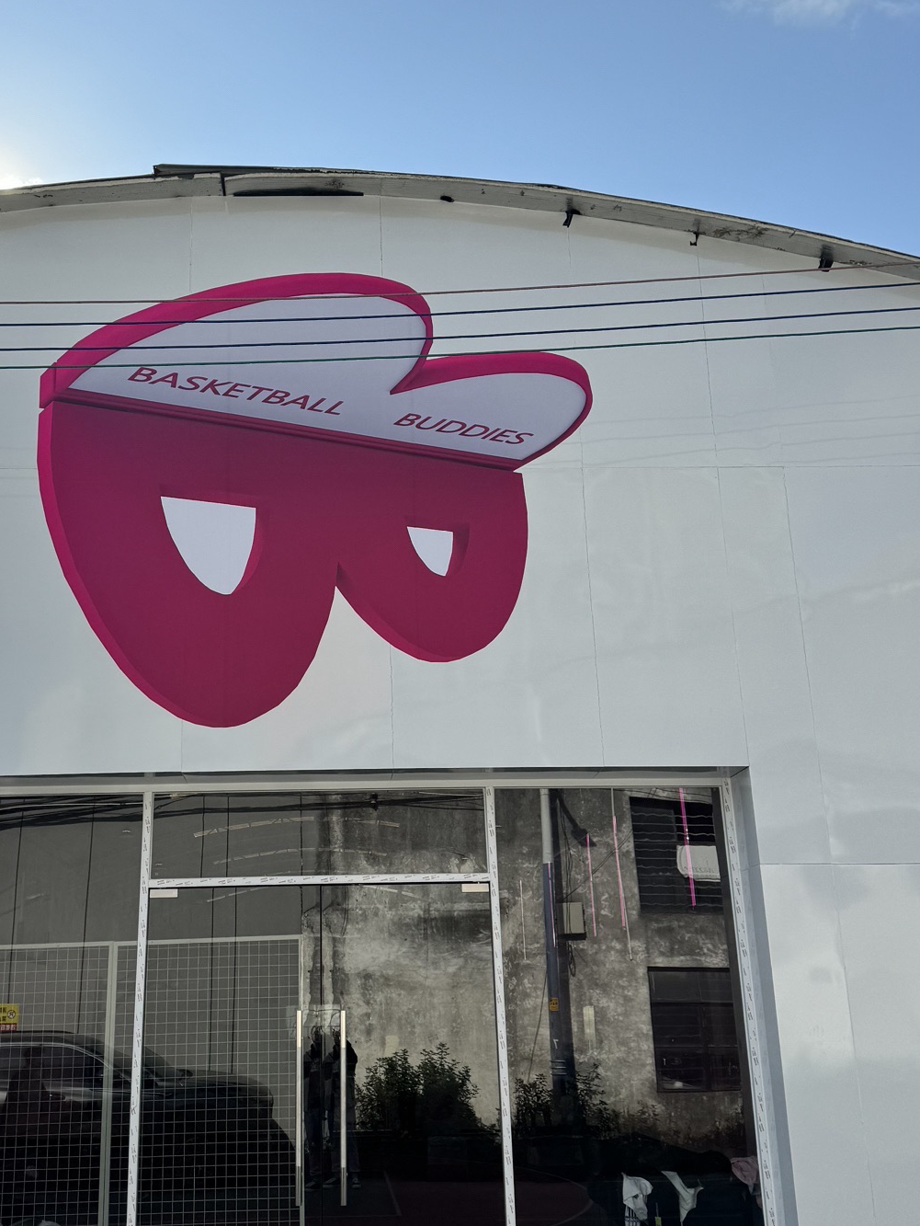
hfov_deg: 39.5
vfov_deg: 51.3
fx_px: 1275
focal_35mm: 36
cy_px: 626
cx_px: 370
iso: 80
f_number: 1.78
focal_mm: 6.86
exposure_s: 1/7092
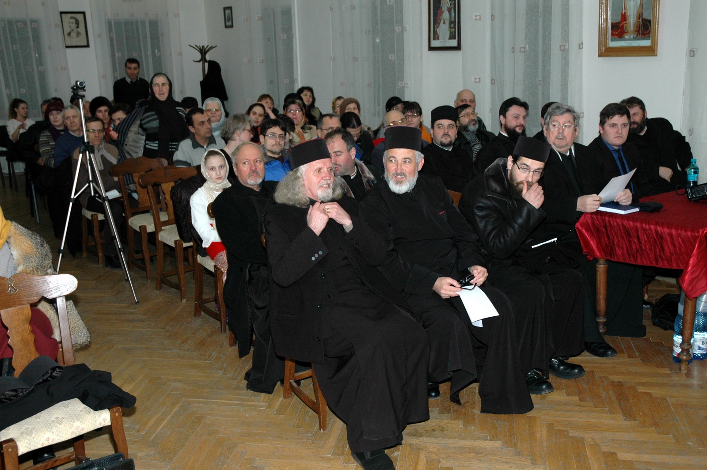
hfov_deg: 48.0
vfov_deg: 33.0
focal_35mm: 40
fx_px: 795
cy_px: 235
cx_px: 354
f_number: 4.5
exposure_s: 1/60
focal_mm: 27
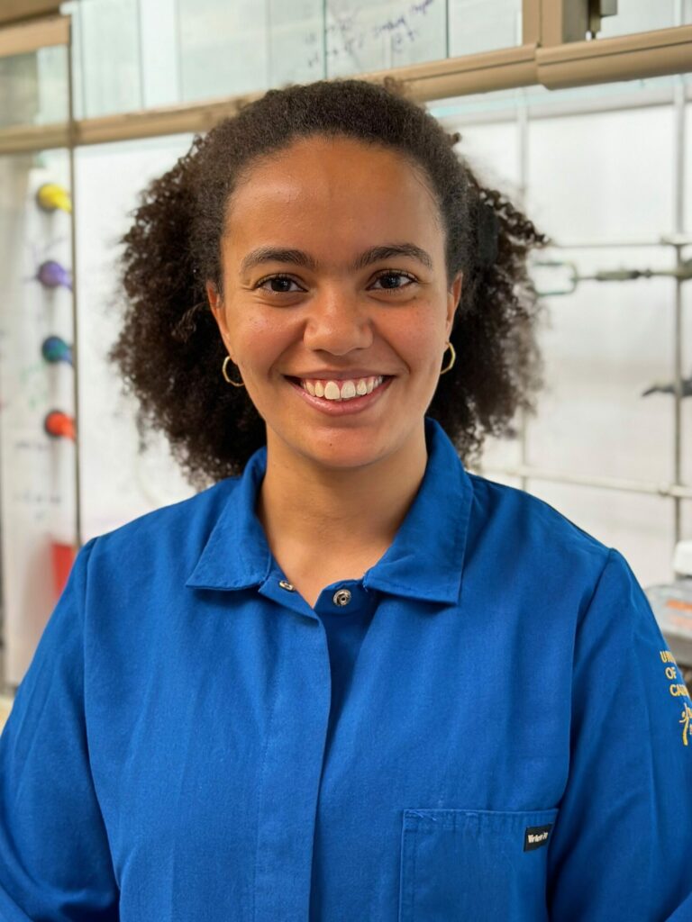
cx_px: 346
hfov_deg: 30.3
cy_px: 461
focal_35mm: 48
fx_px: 1279
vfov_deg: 39.7
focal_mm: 6.86
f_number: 1.78
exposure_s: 1/60
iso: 100
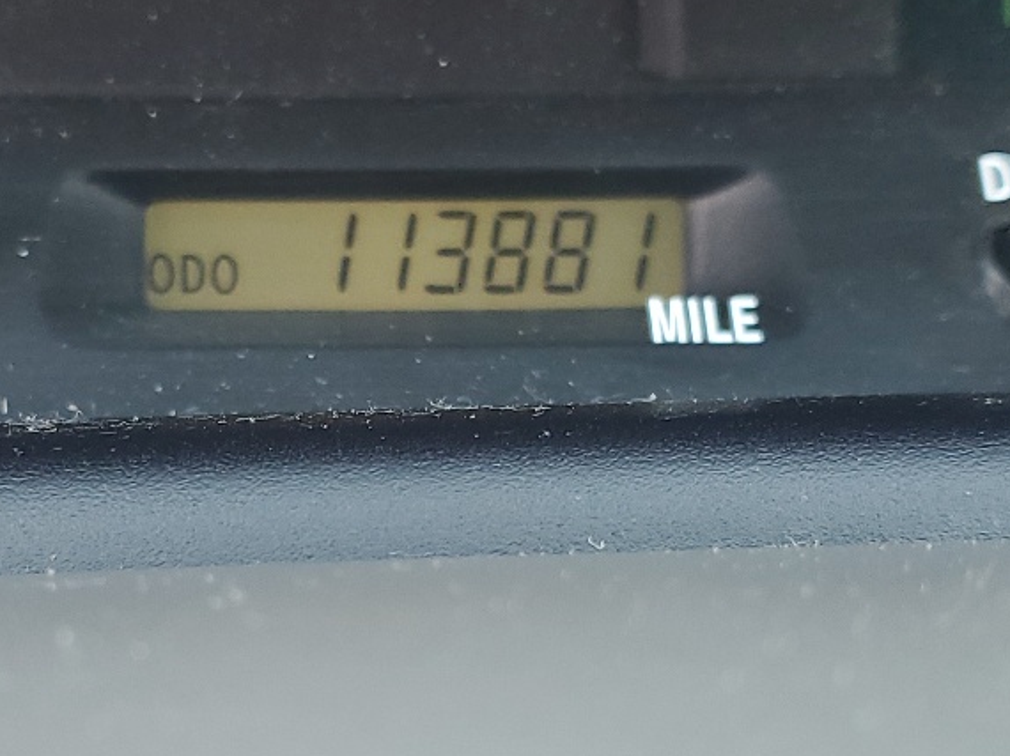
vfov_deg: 20.0
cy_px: 565
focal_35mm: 73
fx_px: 2129
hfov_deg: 26.6
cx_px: 353
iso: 87
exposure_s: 1/100
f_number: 1.5
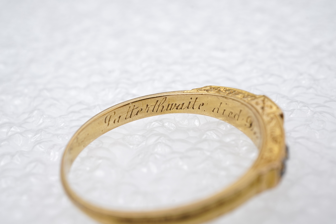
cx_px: 168
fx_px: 420
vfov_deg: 29.9
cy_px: 112
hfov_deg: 43.6
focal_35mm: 45
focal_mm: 30
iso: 400
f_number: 20
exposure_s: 1/125
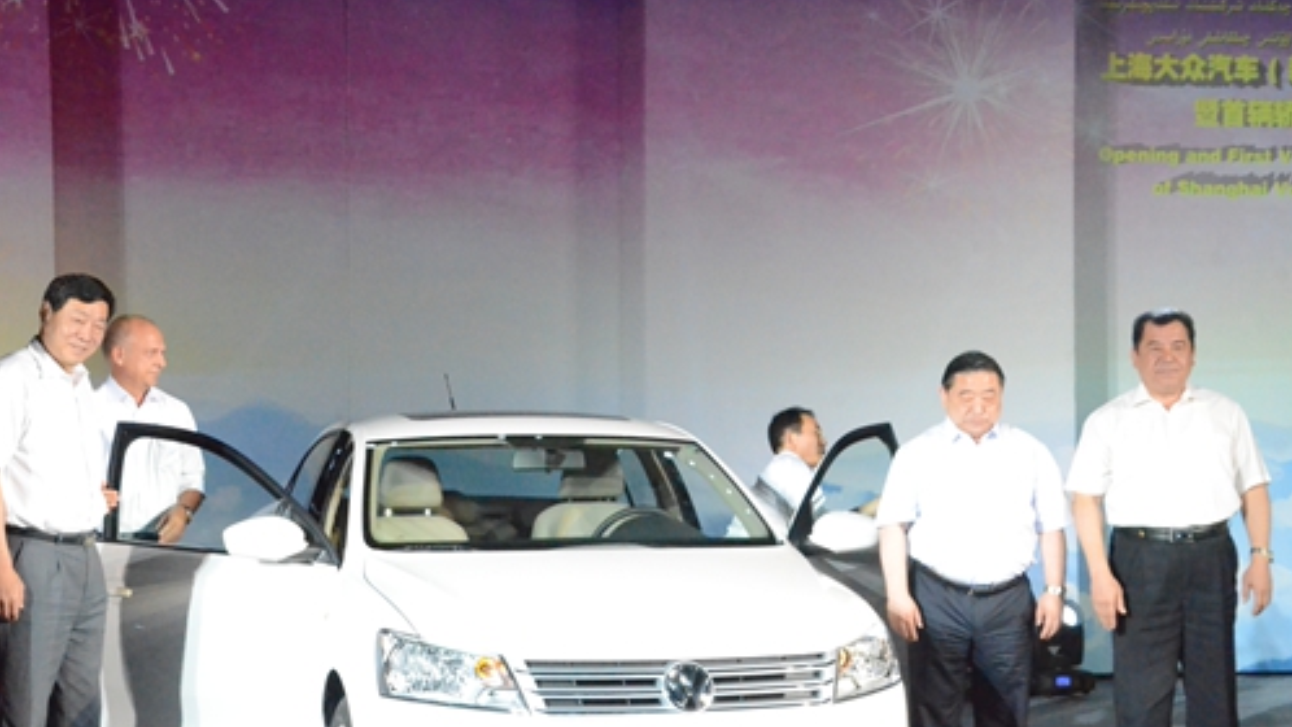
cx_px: 646
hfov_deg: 33.3
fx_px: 2158
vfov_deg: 19.1
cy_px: 386
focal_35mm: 63
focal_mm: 40
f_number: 11
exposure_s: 1/500
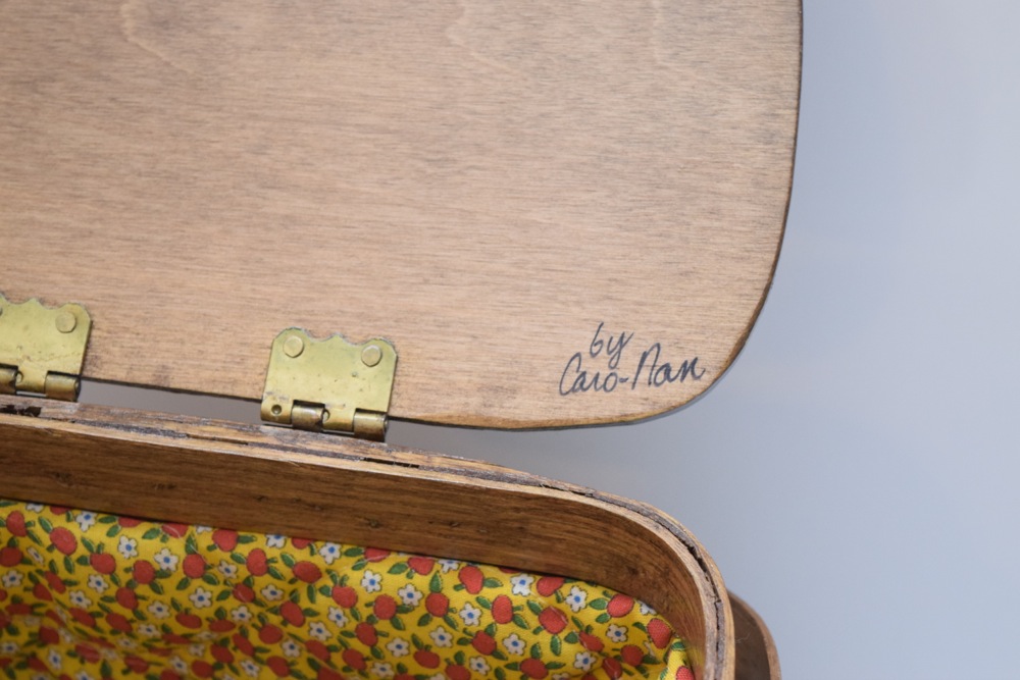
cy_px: 340
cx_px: 510
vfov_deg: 16.6
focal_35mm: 82
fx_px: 2338
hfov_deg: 24.6
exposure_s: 1/60
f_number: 5.6
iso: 2000
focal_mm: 55
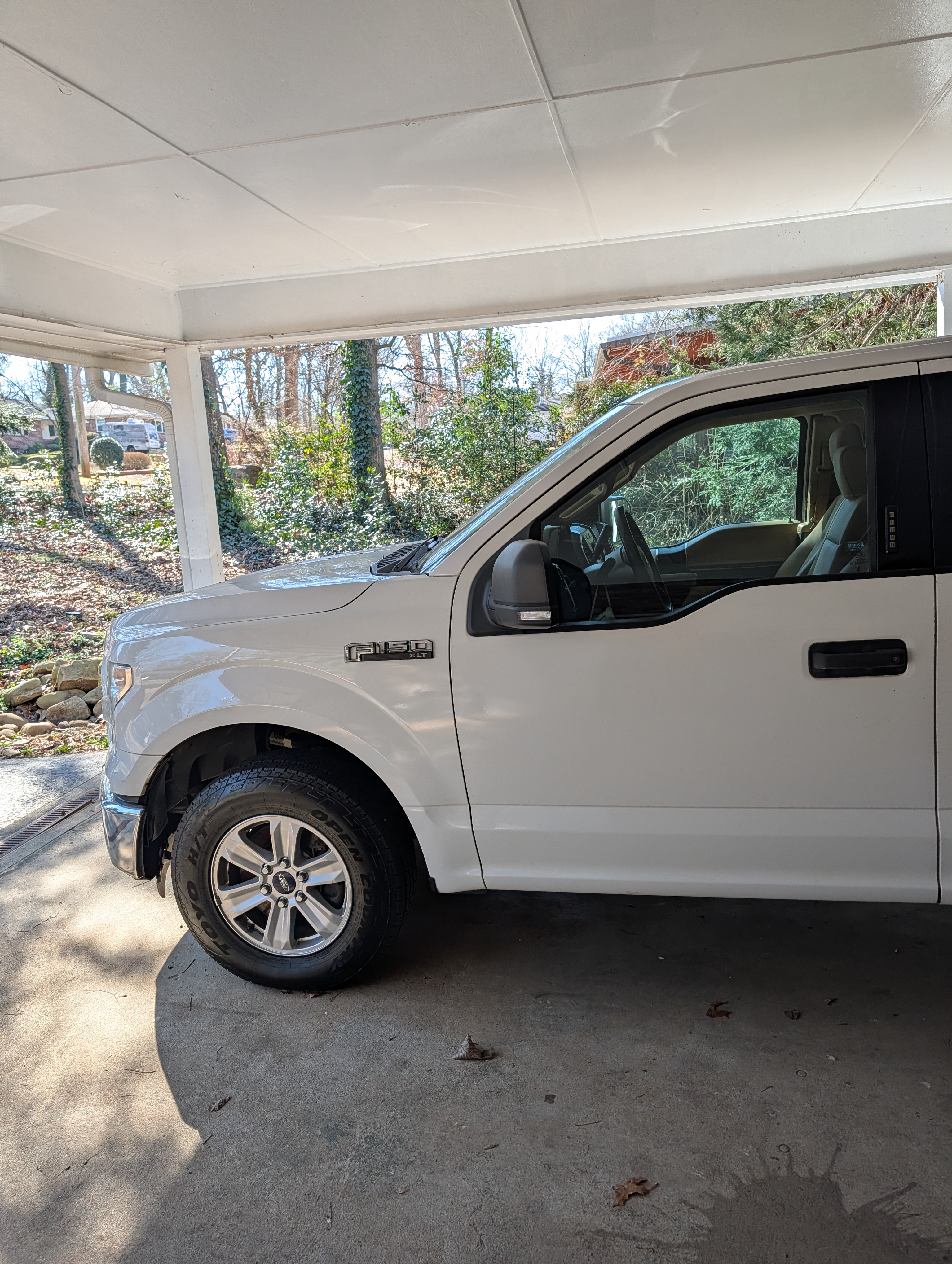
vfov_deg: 71.5
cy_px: 632
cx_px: 476
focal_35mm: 24
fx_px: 878
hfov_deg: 56.9
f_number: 1.68
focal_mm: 6.9
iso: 86
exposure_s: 1/503
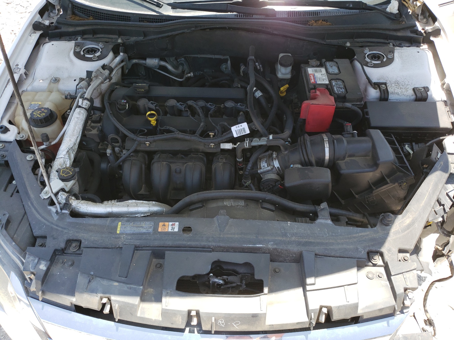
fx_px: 341
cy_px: 170
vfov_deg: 53.1
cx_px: 227
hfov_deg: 67.3
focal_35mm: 26
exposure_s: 1/625
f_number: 1.5
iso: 50
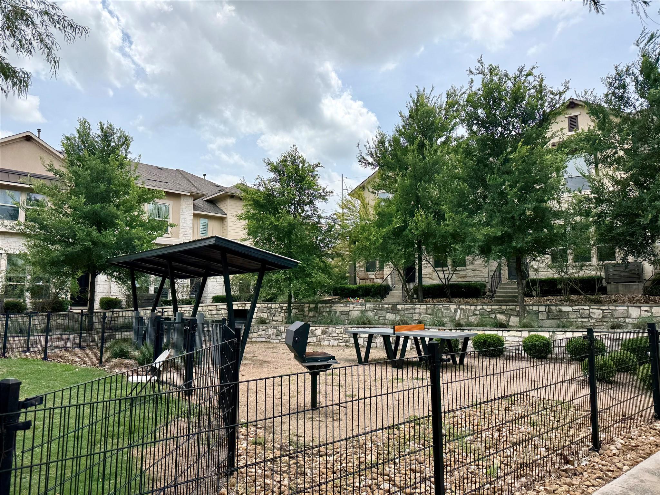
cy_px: 248
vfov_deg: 56.8
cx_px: 330
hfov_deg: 71.6
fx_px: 458
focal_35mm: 24
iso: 80
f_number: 1.78
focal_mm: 6.76
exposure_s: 1/4673
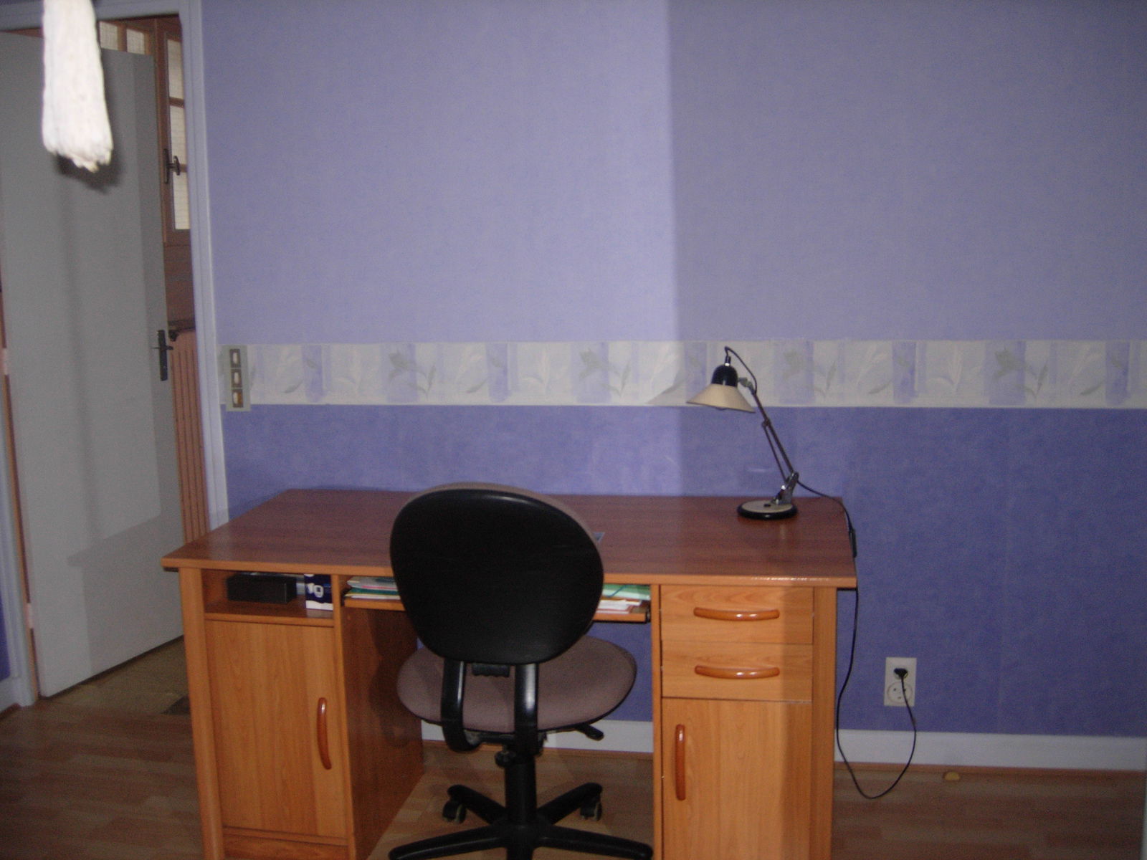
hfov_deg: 51.4
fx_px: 1193
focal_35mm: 36
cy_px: 430
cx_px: 574
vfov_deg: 39.7
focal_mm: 7.5
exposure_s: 1/104
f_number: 2.7
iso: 115
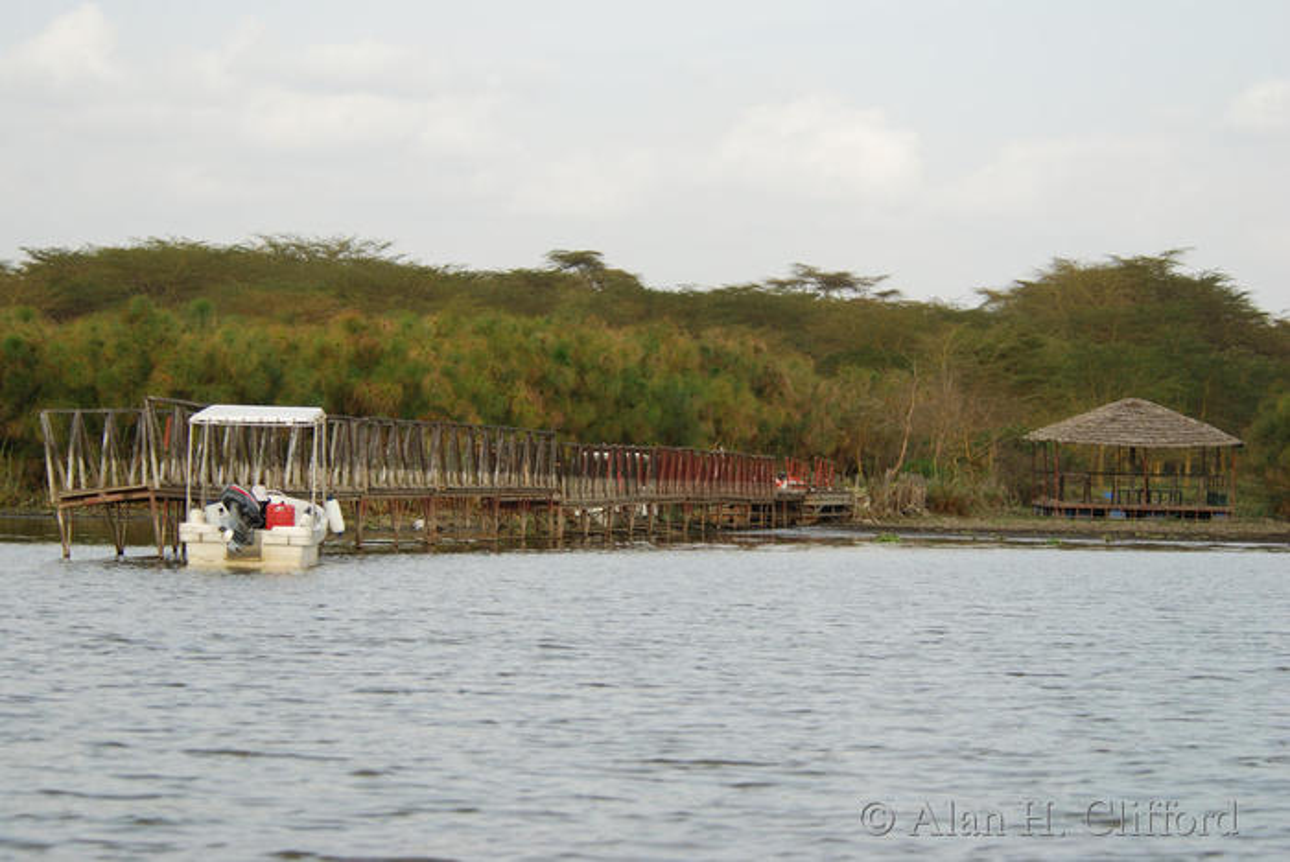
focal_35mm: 120
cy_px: 431
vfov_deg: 11.4
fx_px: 4303
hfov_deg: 17.0
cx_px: 645
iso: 100
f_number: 4.5
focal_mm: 80
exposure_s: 1/320
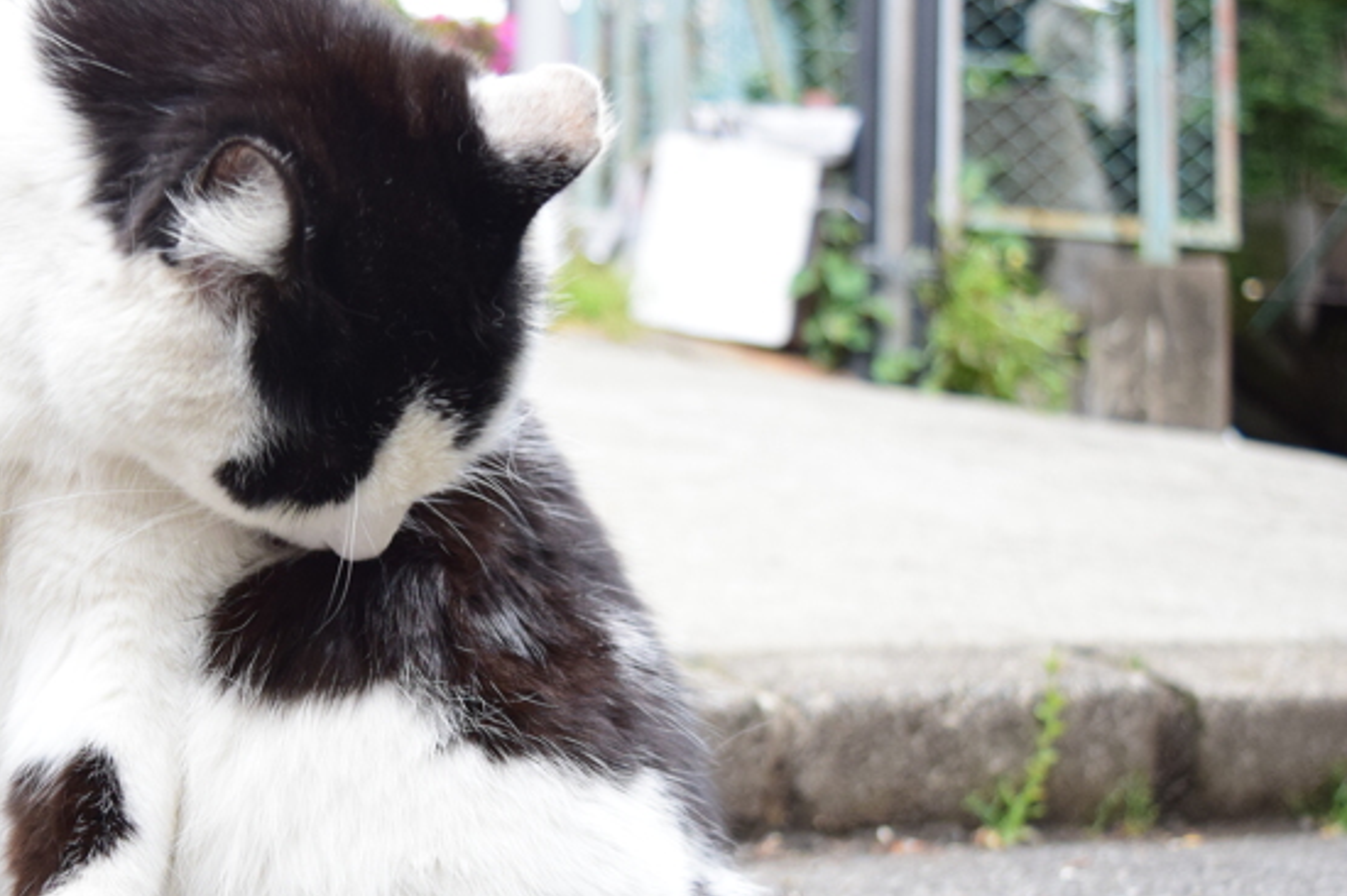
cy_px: 597
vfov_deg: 20.2
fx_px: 2505
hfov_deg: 29.5
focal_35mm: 67
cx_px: 291
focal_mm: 24
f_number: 4
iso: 800
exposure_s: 1/400
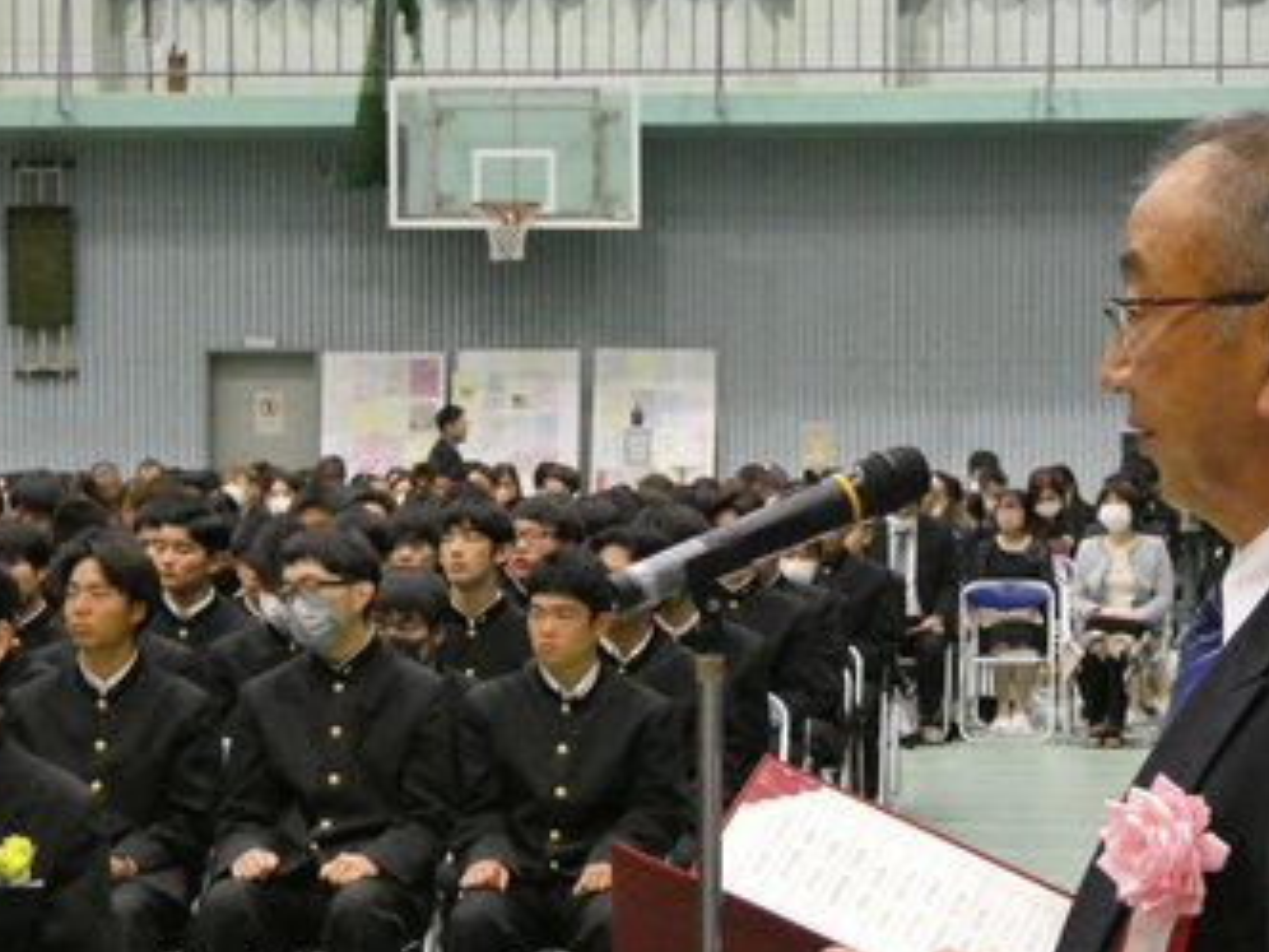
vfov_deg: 12.0
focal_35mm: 123
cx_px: 795
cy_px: 554
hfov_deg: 16.0
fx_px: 4509
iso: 1600
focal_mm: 15.2
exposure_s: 1/80
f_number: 4.6
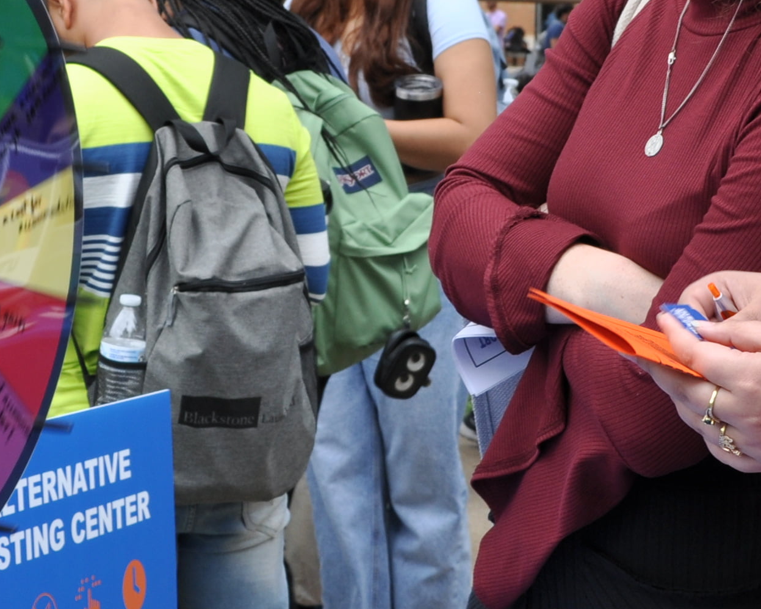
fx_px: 2613
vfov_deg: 13.3
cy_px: 193
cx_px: 323
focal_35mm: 116
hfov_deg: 16.6
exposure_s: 1/60
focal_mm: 24
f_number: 5.6
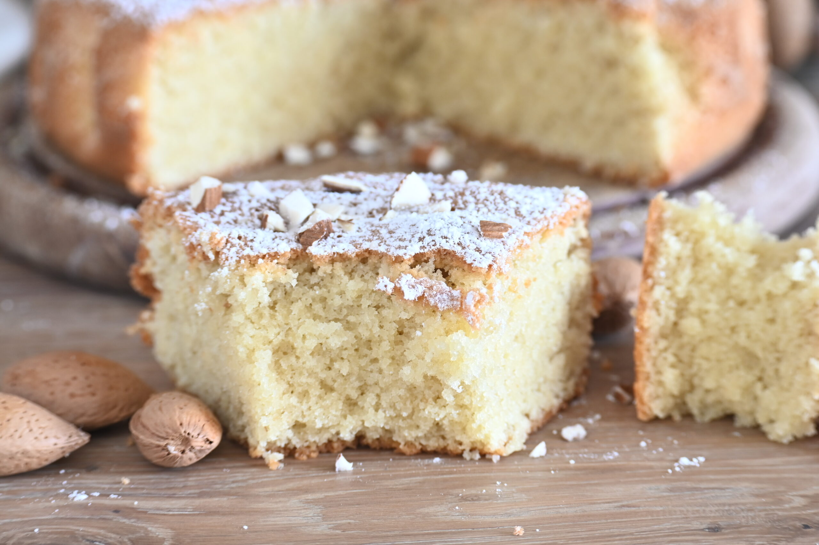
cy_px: 272
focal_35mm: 108
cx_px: 410
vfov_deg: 12.7
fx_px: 2456
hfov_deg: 18.9
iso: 200
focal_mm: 72
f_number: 5.6
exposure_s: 1/13
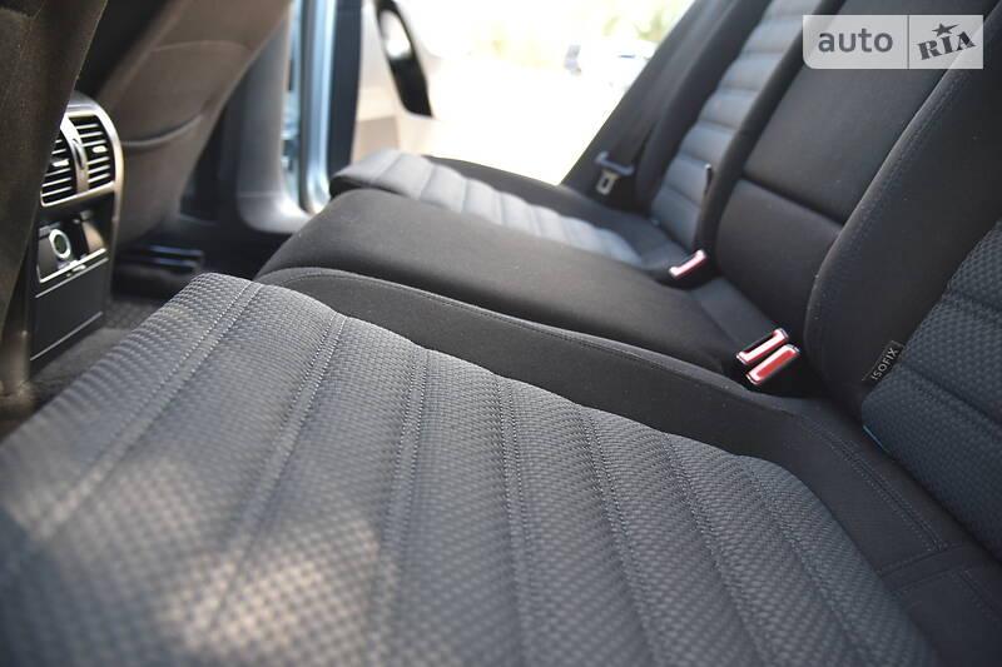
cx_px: 501
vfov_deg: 53.1
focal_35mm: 24
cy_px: 334
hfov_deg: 73.8
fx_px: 668
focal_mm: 24
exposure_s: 1/60
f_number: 4
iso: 400
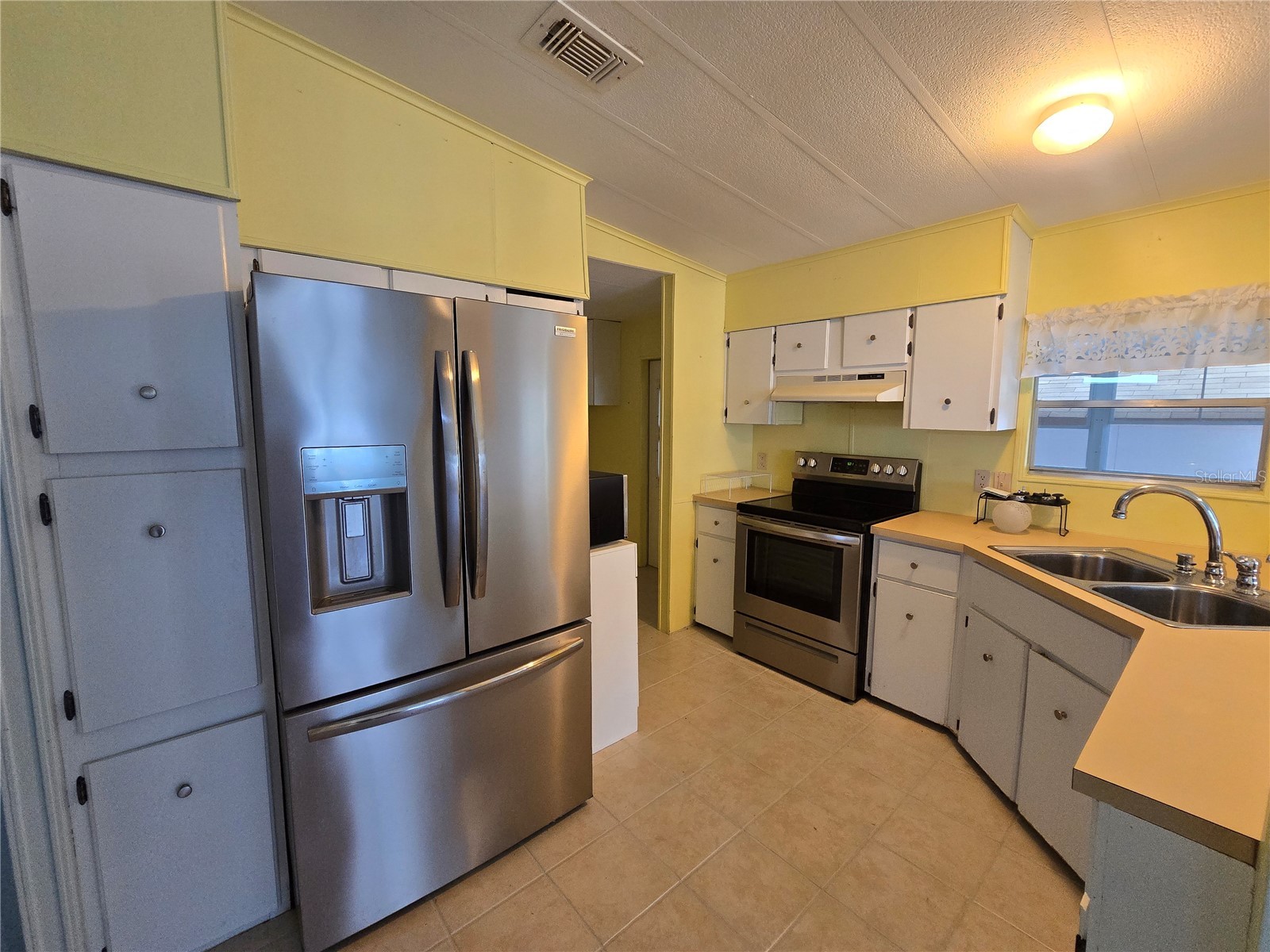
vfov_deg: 89.9
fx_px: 477
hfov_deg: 106.2
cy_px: 476
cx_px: 635
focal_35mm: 13
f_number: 2.2
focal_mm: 2.2
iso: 320
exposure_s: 1/60
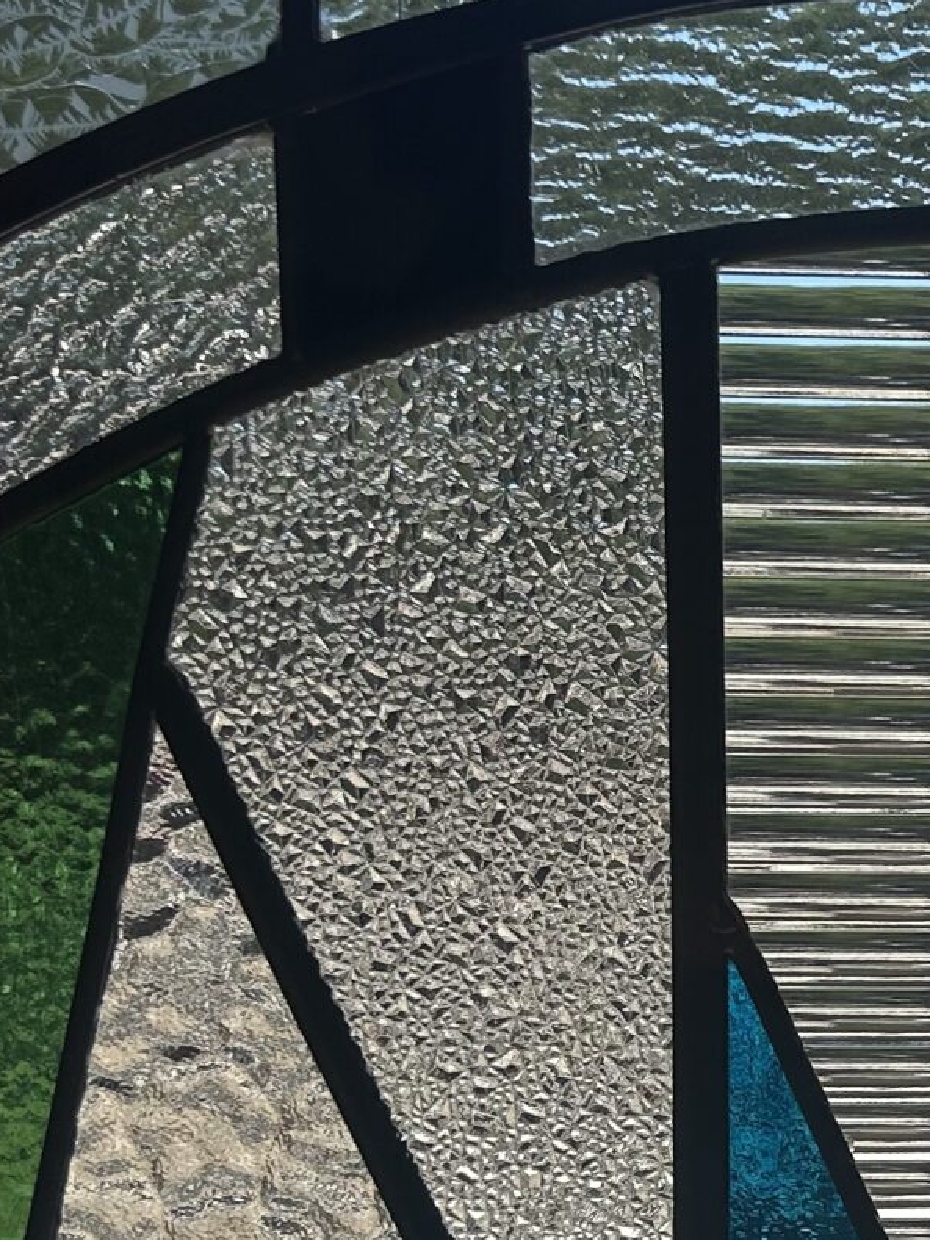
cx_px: 1411
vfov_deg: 23.2
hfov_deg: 16.0
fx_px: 3009
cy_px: 820
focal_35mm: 84
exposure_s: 1/2915
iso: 50
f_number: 1.5
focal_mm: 5.7
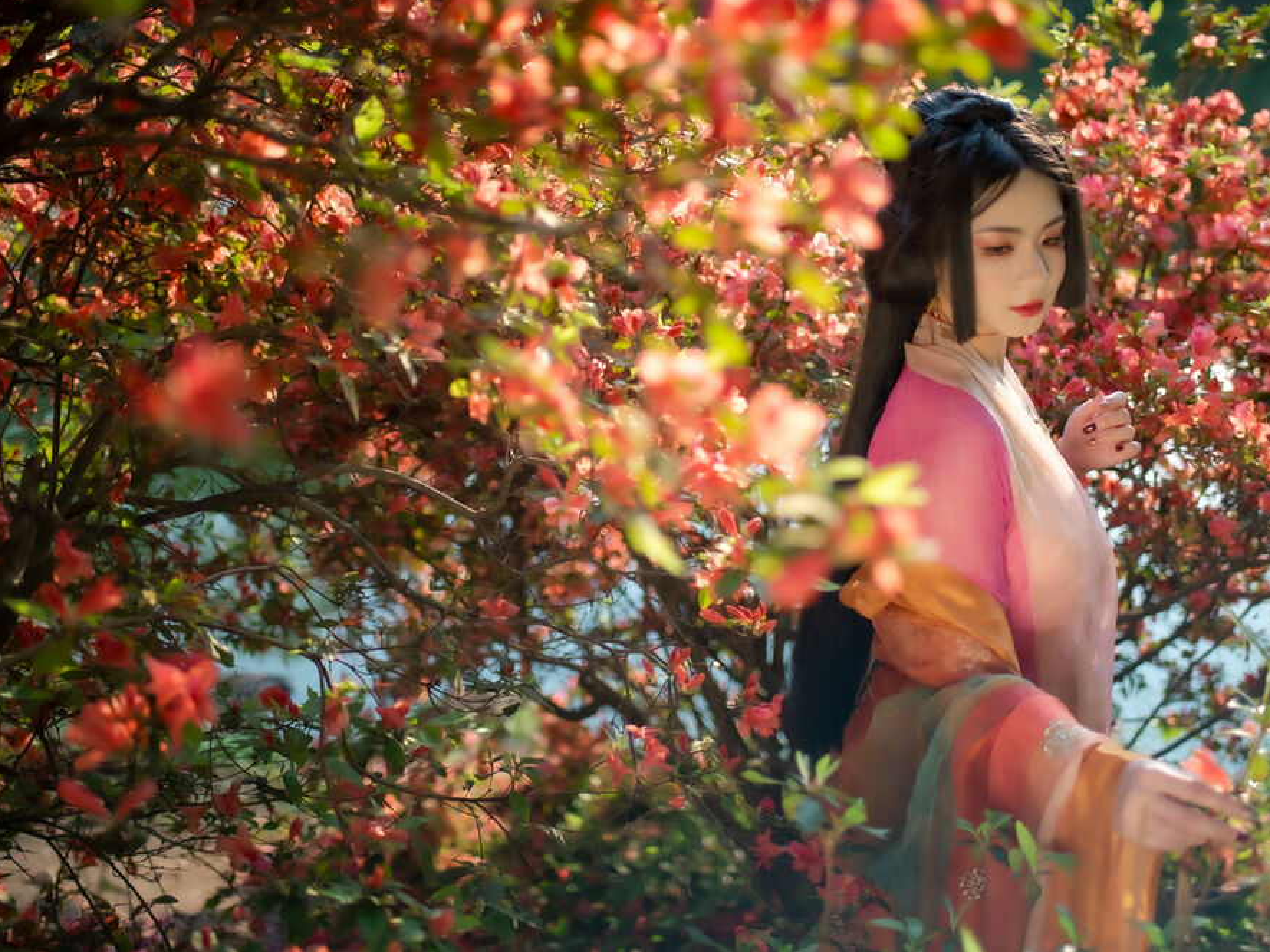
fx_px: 1468
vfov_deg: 35.9
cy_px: 450
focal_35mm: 40
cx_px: 723
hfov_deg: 46.7
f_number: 1.8
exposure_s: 1/640
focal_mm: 35
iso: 80
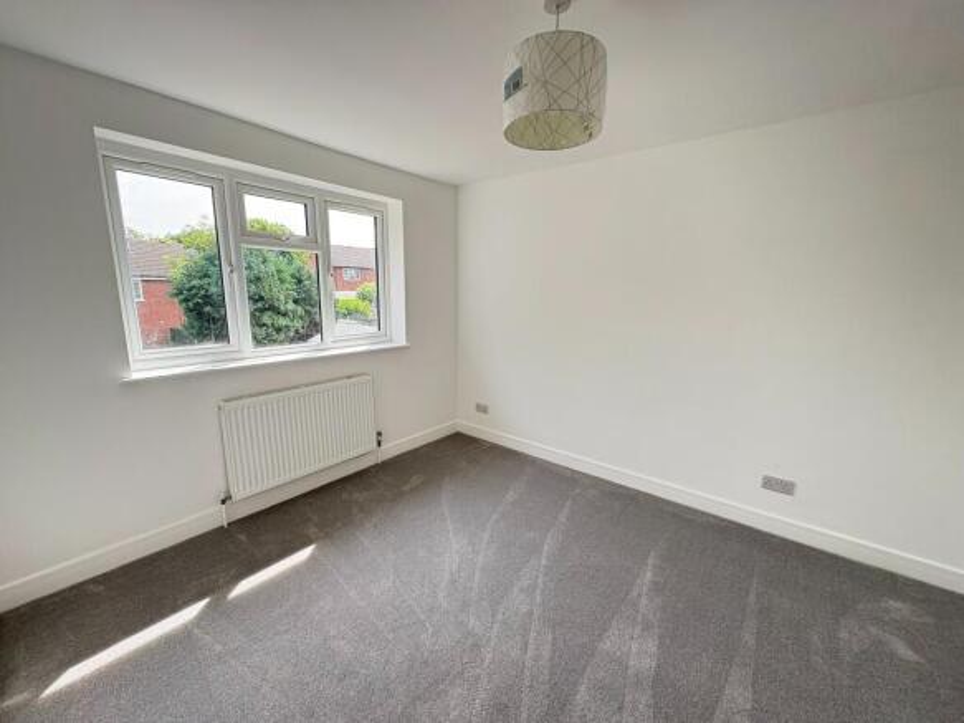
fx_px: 390
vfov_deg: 85.7
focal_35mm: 14
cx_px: 482
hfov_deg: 102.1
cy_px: 362
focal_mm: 2.22
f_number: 2.2
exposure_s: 1/99
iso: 64
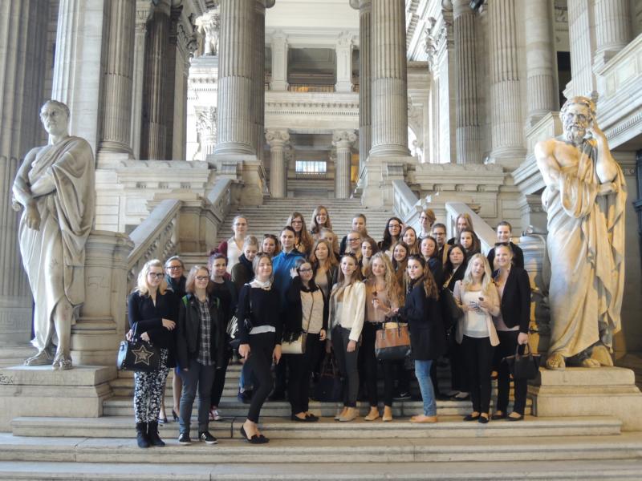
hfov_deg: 52.6
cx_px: 321
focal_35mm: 35
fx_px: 649
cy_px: 240
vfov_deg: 40.7
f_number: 3.2
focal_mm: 6.3
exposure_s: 1/50
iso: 360
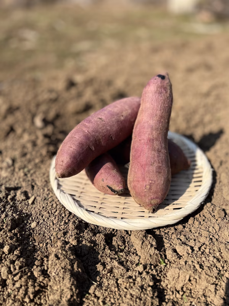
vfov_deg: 67.3
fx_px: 229
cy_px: 153
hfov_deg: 53.1
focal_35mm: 26
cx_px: 114
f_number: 1.5
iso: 50
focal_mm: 5.7
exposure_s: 1/4831
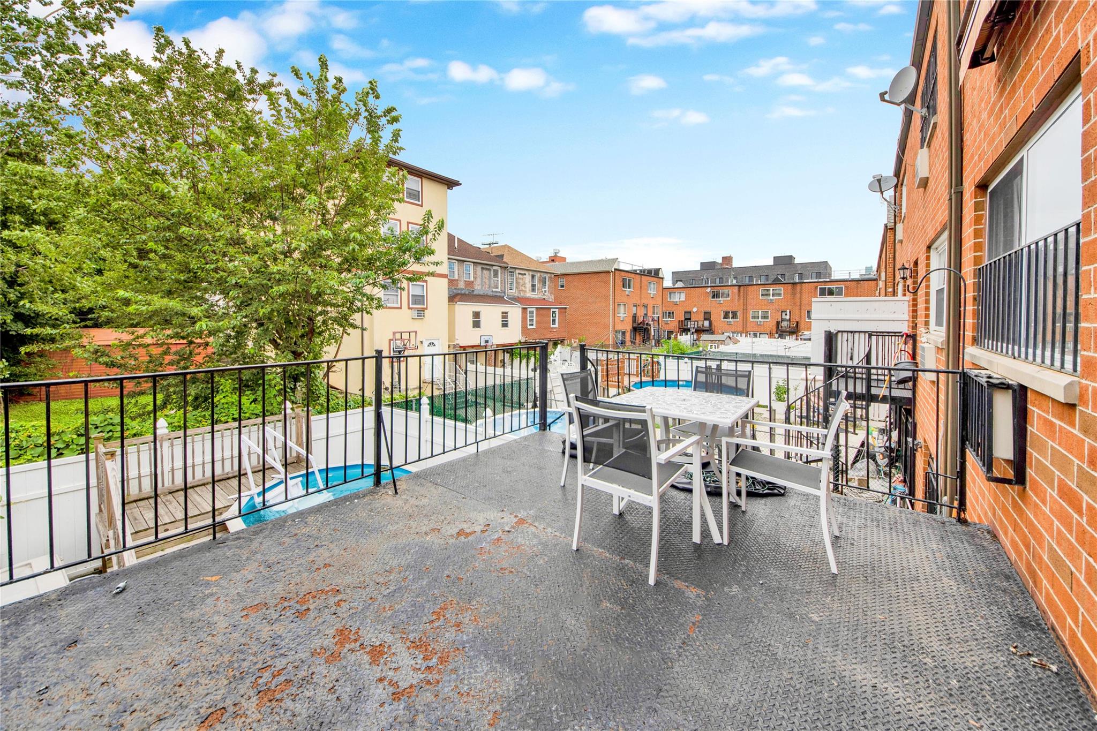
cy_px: 366
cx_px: 548
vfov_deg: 90.0
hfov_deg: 112.6
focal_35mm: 12
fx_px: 366
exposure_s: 1/125
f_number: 8
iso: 100
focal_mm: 8
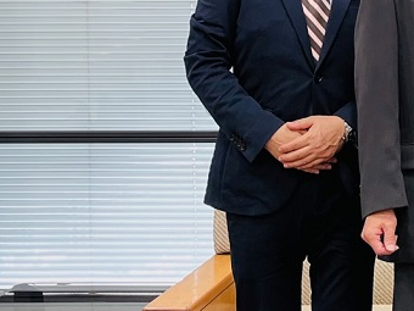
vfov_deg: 14.9
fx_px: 1172
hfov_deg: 18.5
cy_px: 13
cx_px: 558
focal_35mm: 98
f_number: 1.6
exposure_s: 1/99
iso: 80
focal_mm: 5.1
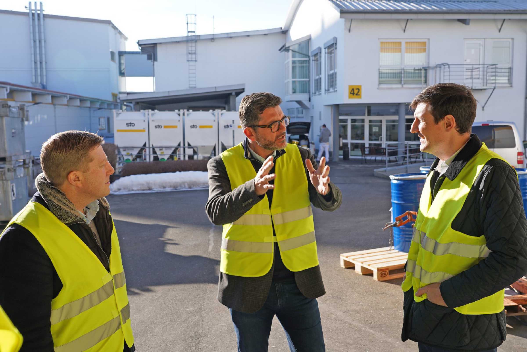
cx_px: 264
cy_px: 176
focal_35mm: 39
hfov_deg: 49.6
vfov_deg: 34.2
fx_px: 571
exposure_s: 1/125
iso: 100
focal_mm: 39
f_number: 7.1
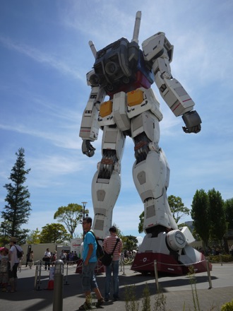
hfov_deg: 49.7
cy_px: 156
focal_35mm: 28
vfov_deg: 63.4
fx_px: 251
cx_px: 116
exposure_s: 1/2000
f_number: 4
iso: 100
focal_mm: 14
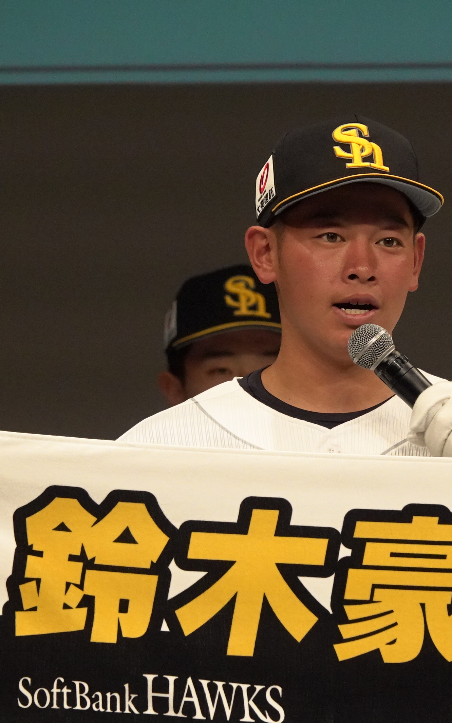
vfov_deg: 3.3
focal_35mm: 634
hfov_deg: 2.1
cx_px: 300
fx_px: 12495
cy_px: 419
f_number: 4
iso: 1250
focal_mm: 124.94
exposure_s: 1/500
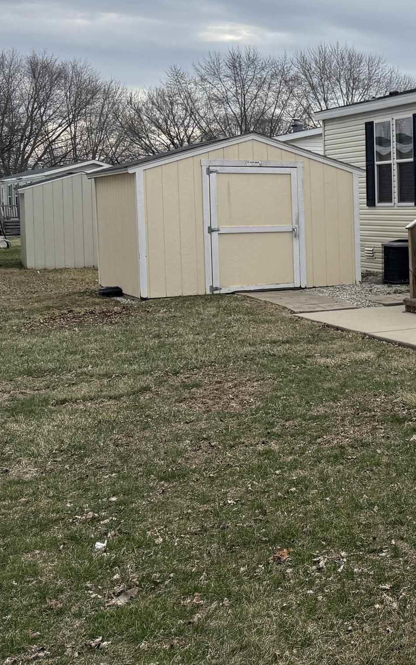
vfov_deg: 38.6
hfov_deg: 20.2
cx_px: 676
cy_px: 246
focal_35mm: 52
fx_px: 944
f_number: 1.78
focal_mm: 6.76
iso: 100
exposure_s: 1/4405
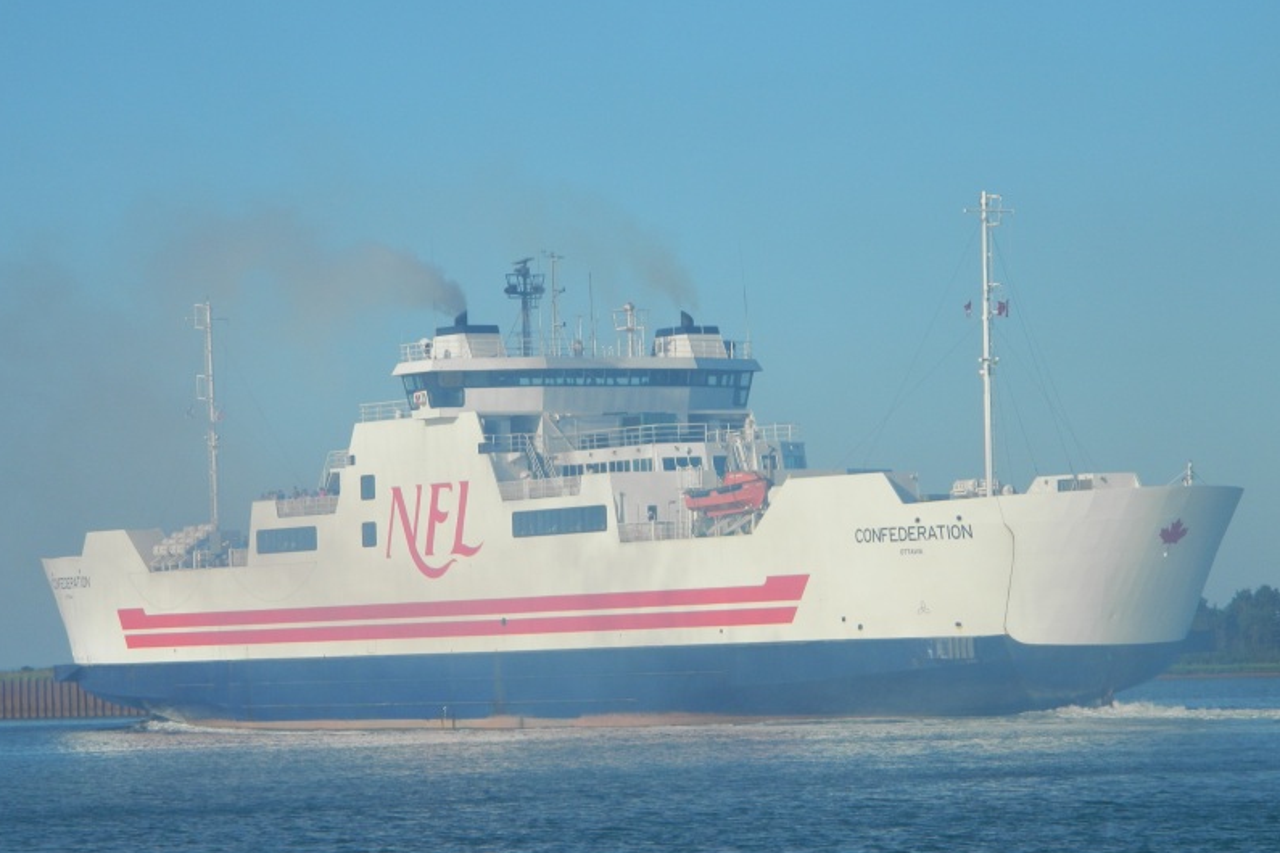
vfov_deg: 8.7
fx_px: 5582
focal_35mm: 157
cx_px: 639
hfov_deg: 13.1
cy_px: 452
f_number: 4.9
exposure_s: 1/640
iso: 80
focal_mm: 27
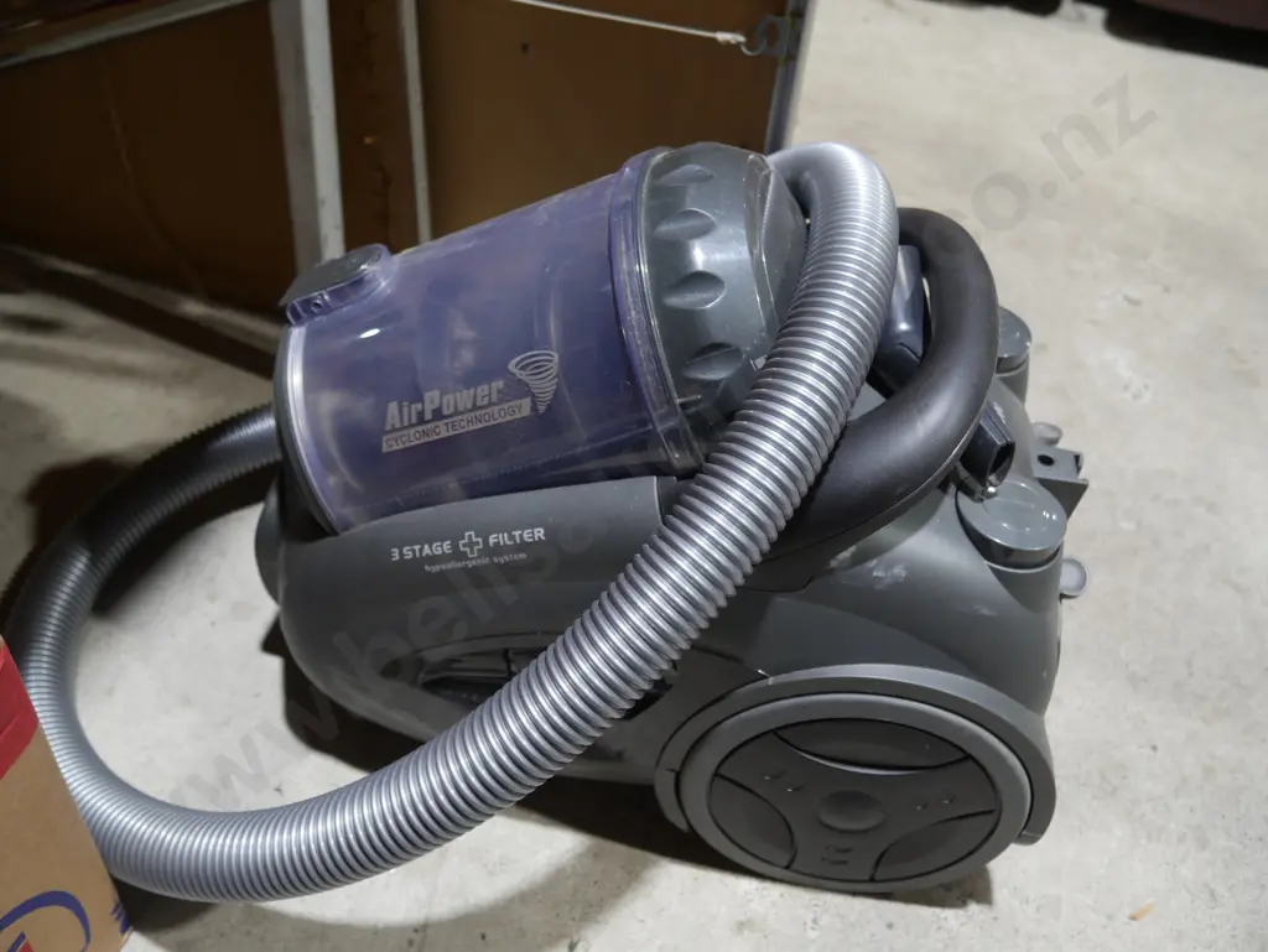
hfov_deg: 56.8
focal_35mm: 32
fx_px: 1173
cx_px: 634
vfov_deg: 44.2
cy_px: 476
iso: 400
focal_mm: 16
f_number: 3.6
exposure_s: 1/60
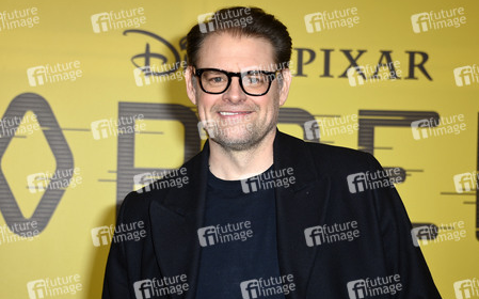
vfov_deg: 15.0
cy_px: 154
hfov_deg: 23.8
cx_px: 240
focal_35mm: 87
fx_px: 1135
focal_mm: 85
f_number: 5.6
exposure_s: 1/250
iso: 800
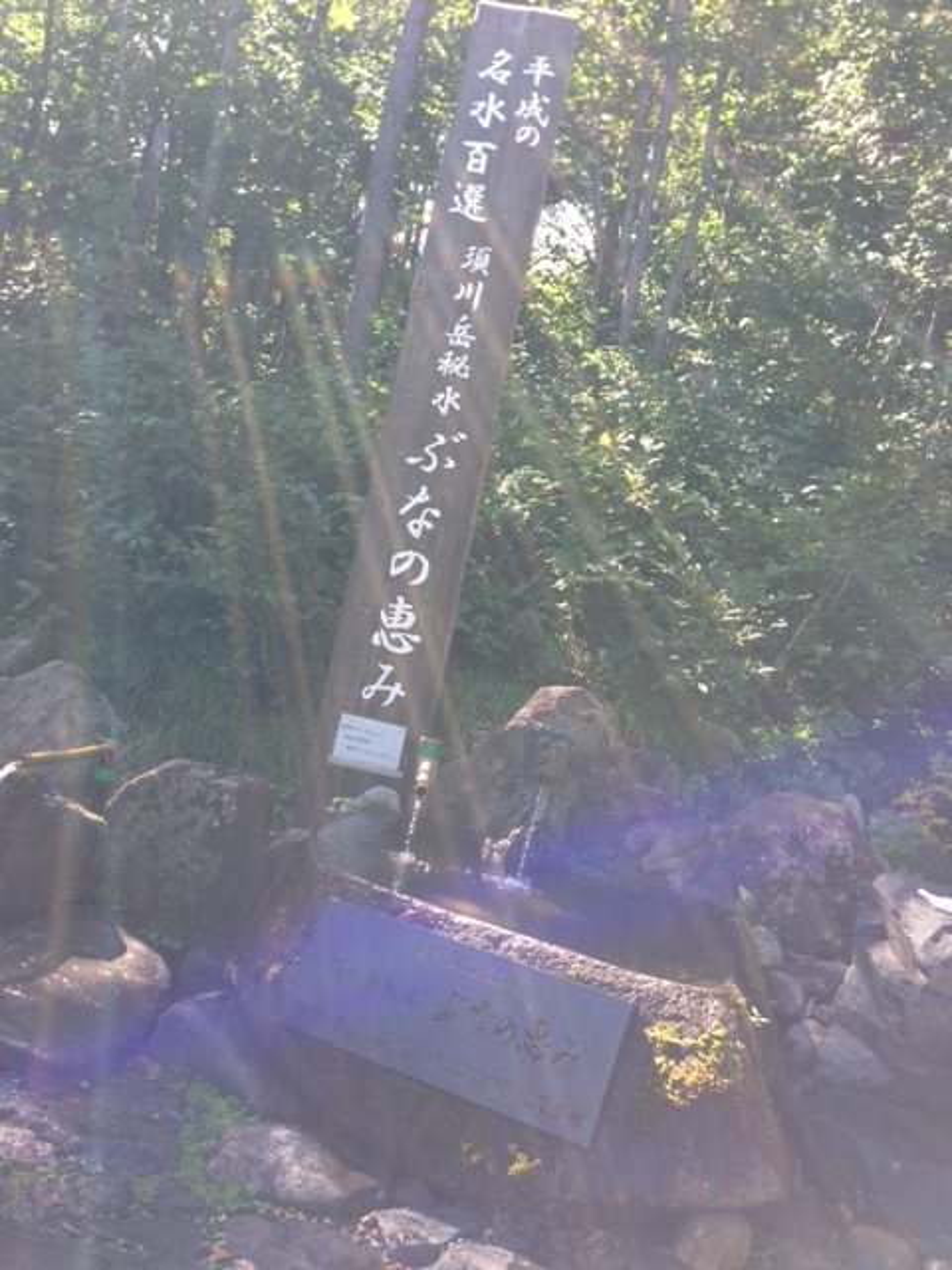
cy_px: 635
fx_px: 1210
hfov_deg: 42.9
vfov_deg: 55.4
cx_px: 476
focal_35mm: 33
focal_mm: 4.12
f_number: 2.4
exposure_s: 1/214
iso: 50
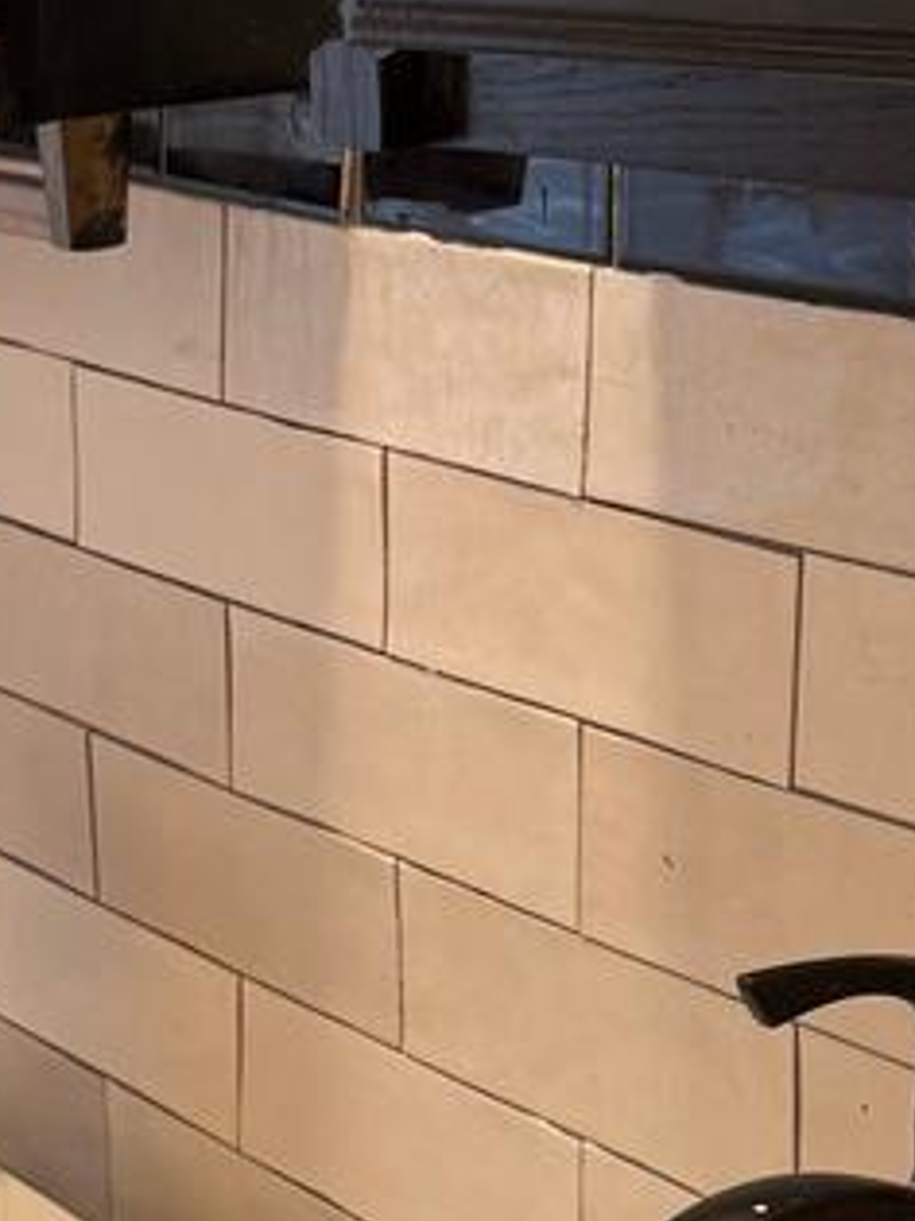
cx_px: -54
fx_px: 4126
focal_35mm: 117
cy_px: 1043
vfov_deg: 16.7
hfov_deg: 12.5
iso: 125
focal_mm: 6.76
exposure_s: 1/60
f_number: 1.78
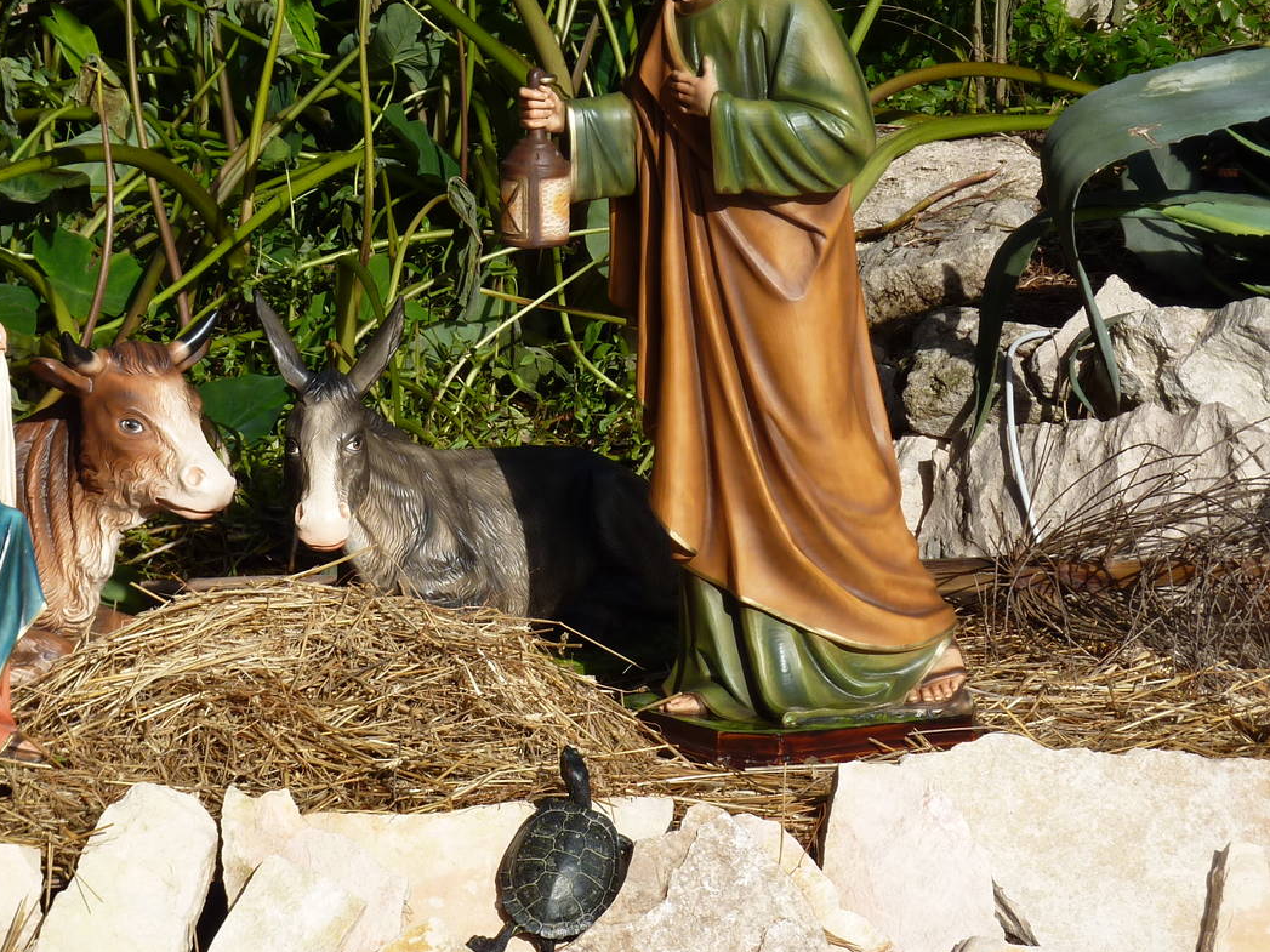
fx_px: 5833
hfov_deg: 12.4
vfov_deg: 9.3
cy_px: 363
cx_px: 438
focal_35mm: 159
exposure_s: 1/500
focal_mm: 17
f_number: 5
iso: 80
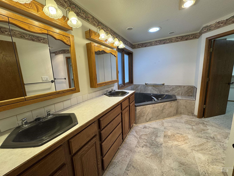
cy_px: 88
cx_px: 117
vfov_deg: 85.7
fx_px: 95
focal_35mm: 14
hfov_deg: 102.1
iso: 100
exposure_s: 1/120
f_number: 2.2
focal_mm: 2.22
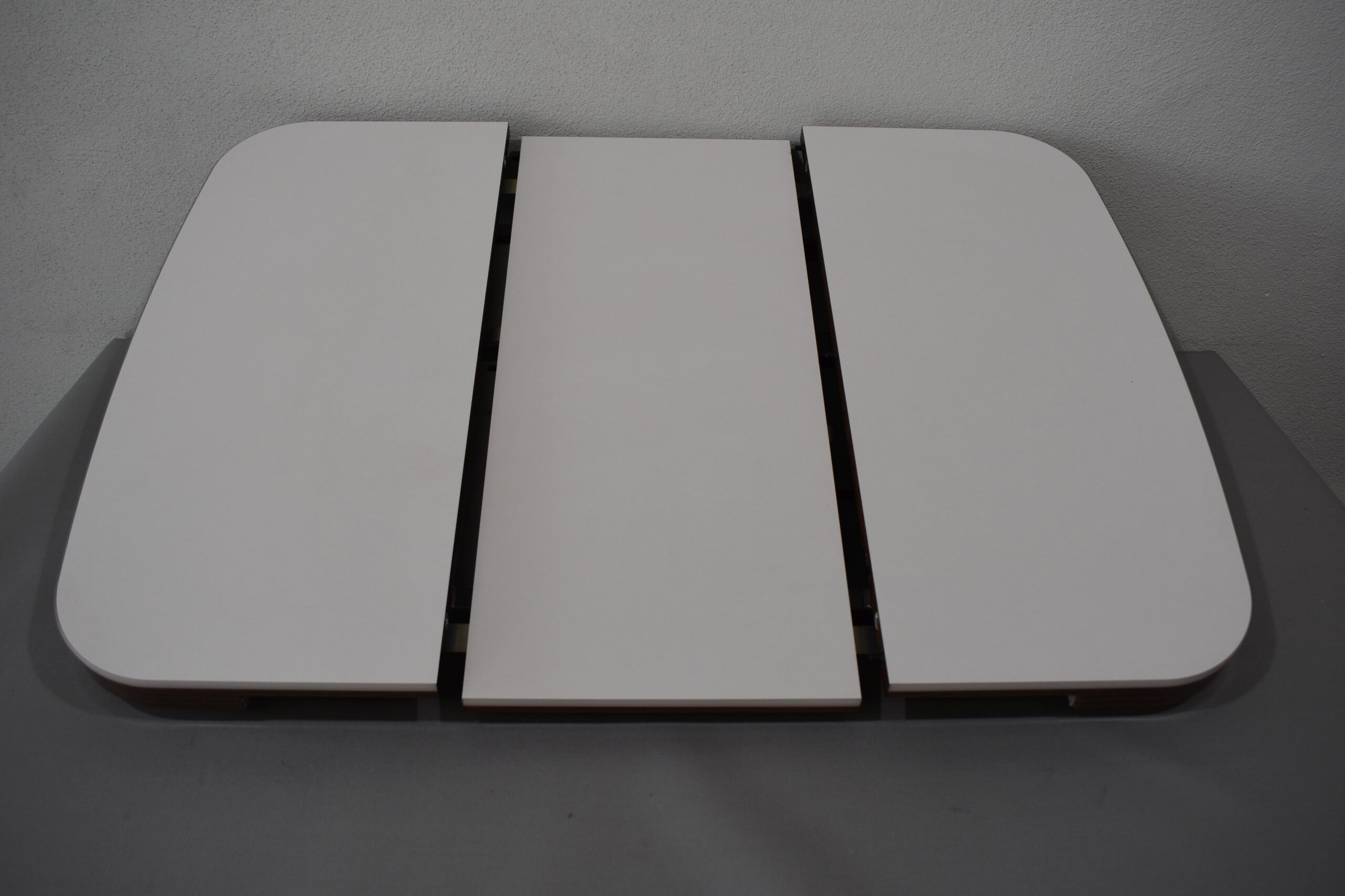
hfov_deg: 59.5
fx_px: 1177
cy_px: 448
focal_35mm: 32
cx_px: 672
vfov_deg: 41.7
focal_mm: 21
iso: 280
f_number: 5.6
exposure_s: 1/250
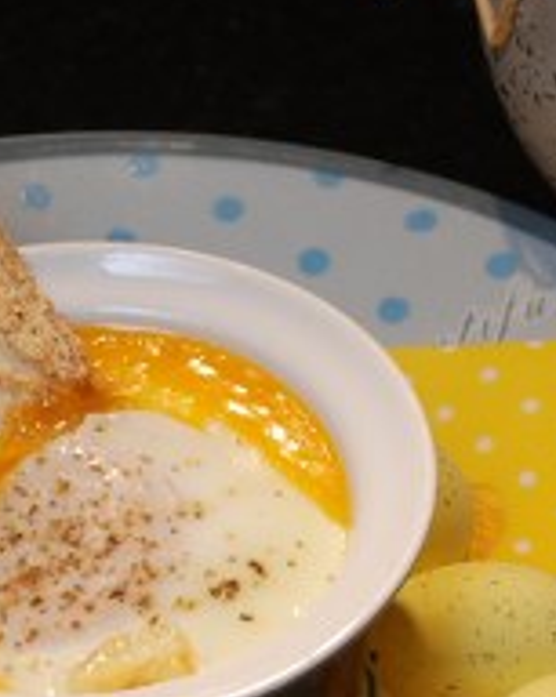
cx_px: 171
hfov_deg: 7.5
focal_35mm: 206
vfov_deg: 9.4
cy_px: 457
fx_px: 4247
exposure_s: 1/25
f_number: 4.5
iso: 160
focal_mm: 35
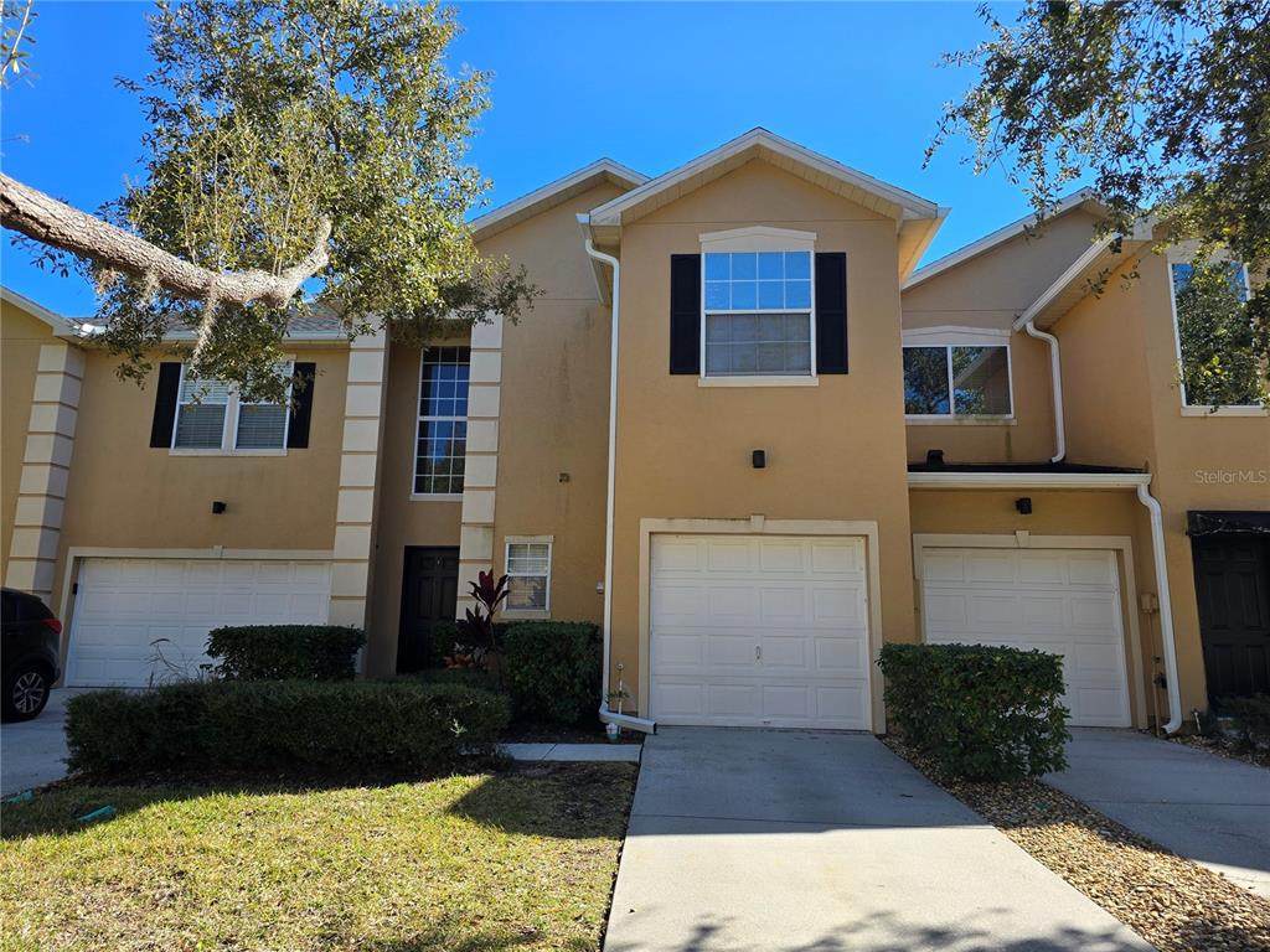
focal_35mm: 23
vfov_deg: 58.9
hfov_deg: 73.9
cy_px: 476
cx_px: 635
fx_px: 844
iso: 12
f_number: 1.7
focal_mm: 6.3
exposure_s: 1/327
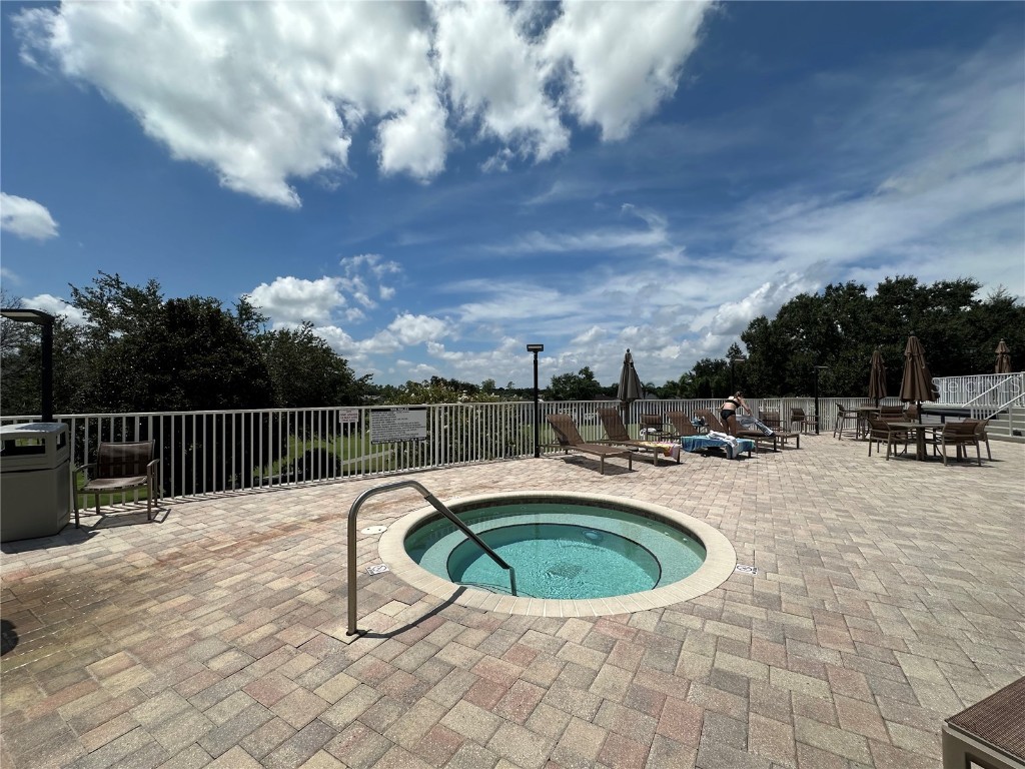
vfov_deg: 85.7
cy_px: 384
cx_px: 512
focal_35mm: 14
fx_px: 415
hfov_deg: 102.1
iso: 50
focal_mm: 2.22
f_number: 2.2
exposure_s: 1/5051
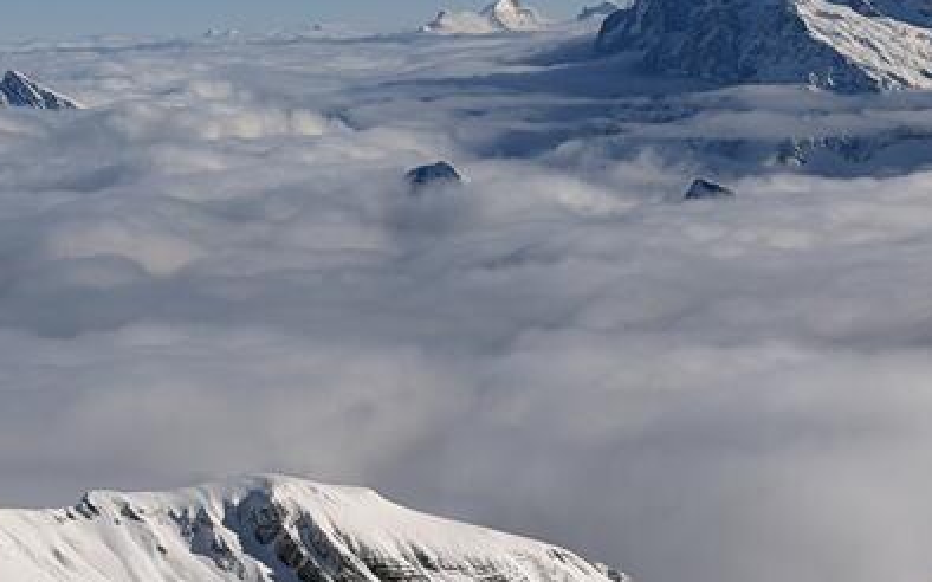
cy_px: 758
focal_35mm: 133
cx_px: 423
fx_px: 3377
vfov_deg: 9.7
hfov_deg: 15.7
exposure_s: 1/27778
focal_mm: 6.76
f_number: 1.78
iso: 80
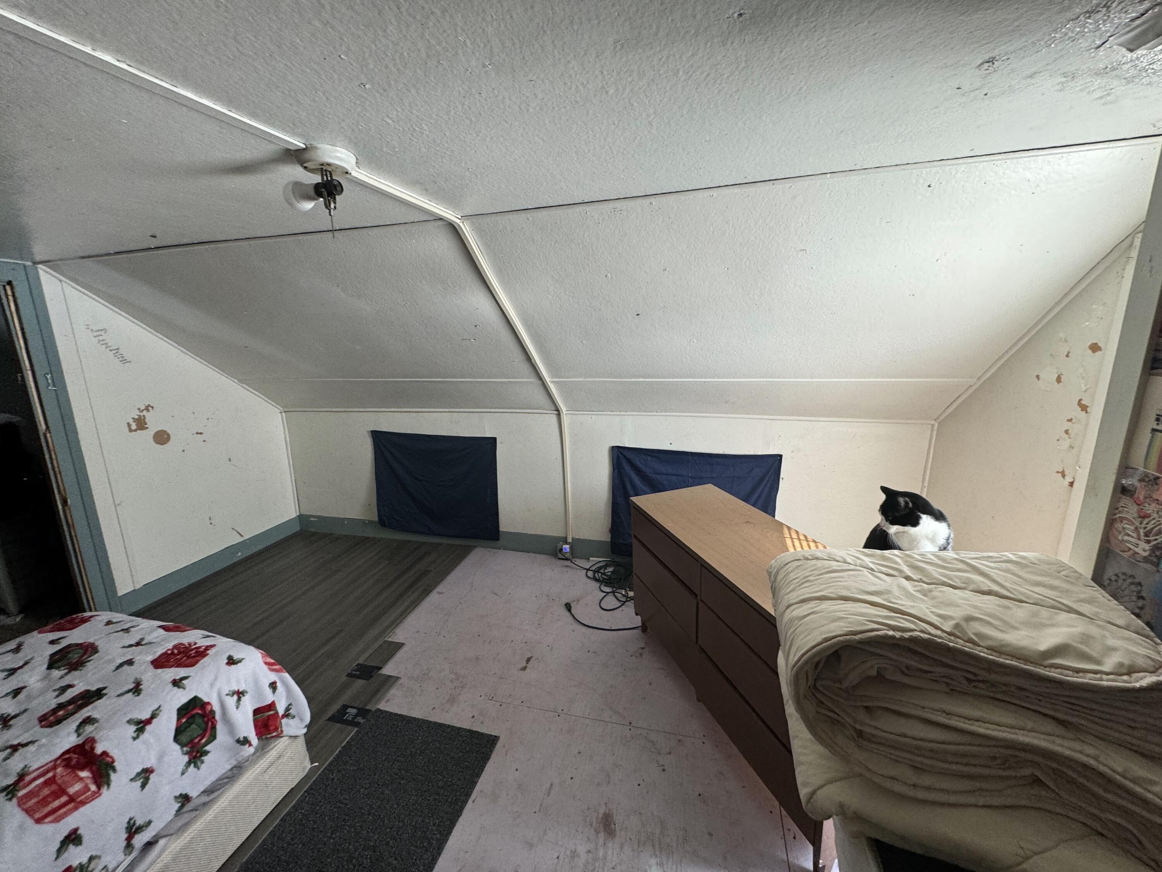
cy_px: 436
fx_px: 470
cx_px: 581
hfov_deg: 102.1
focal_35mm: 14
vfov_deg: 85.7
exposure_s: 1/99
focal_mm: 2.22
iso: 160
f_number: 2.2
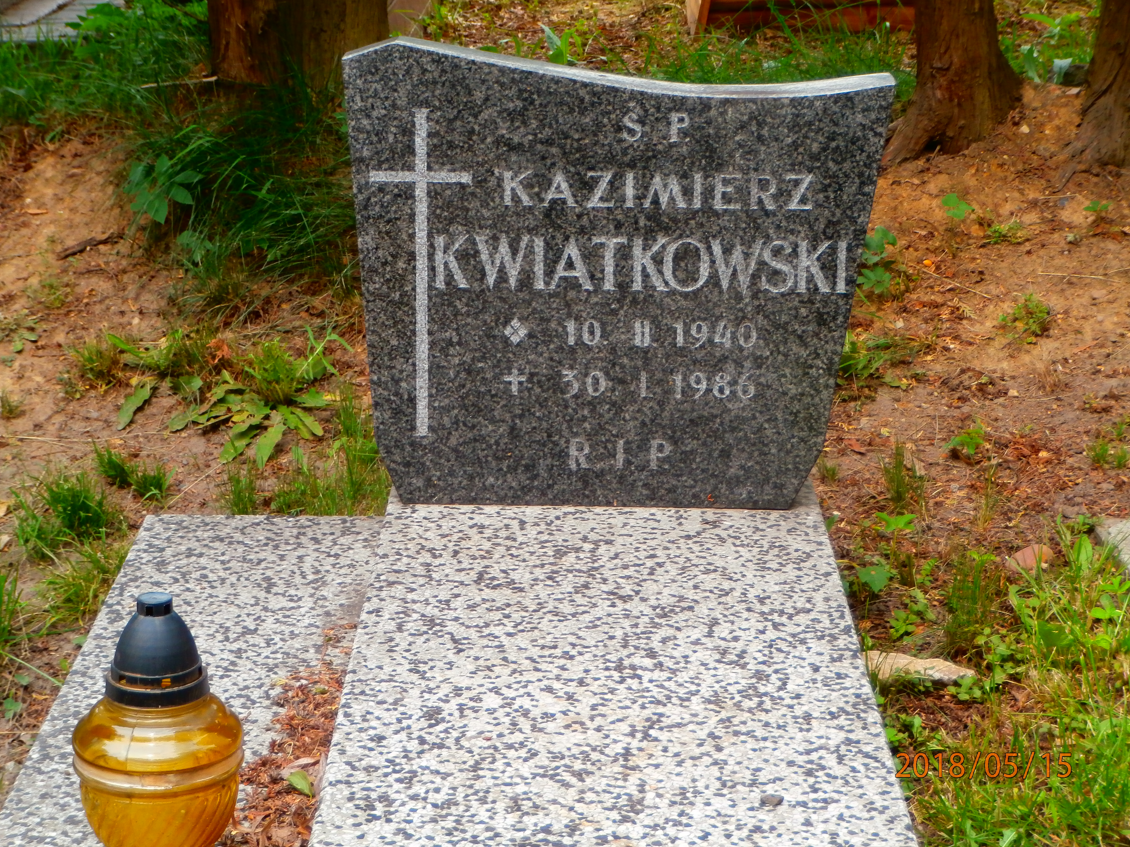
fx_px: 2840
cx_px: 566
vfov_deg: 17.0
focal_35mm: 87
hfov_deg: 22.5
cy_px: 426
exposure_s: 1/100
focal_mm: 15.16
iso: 100
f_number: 5
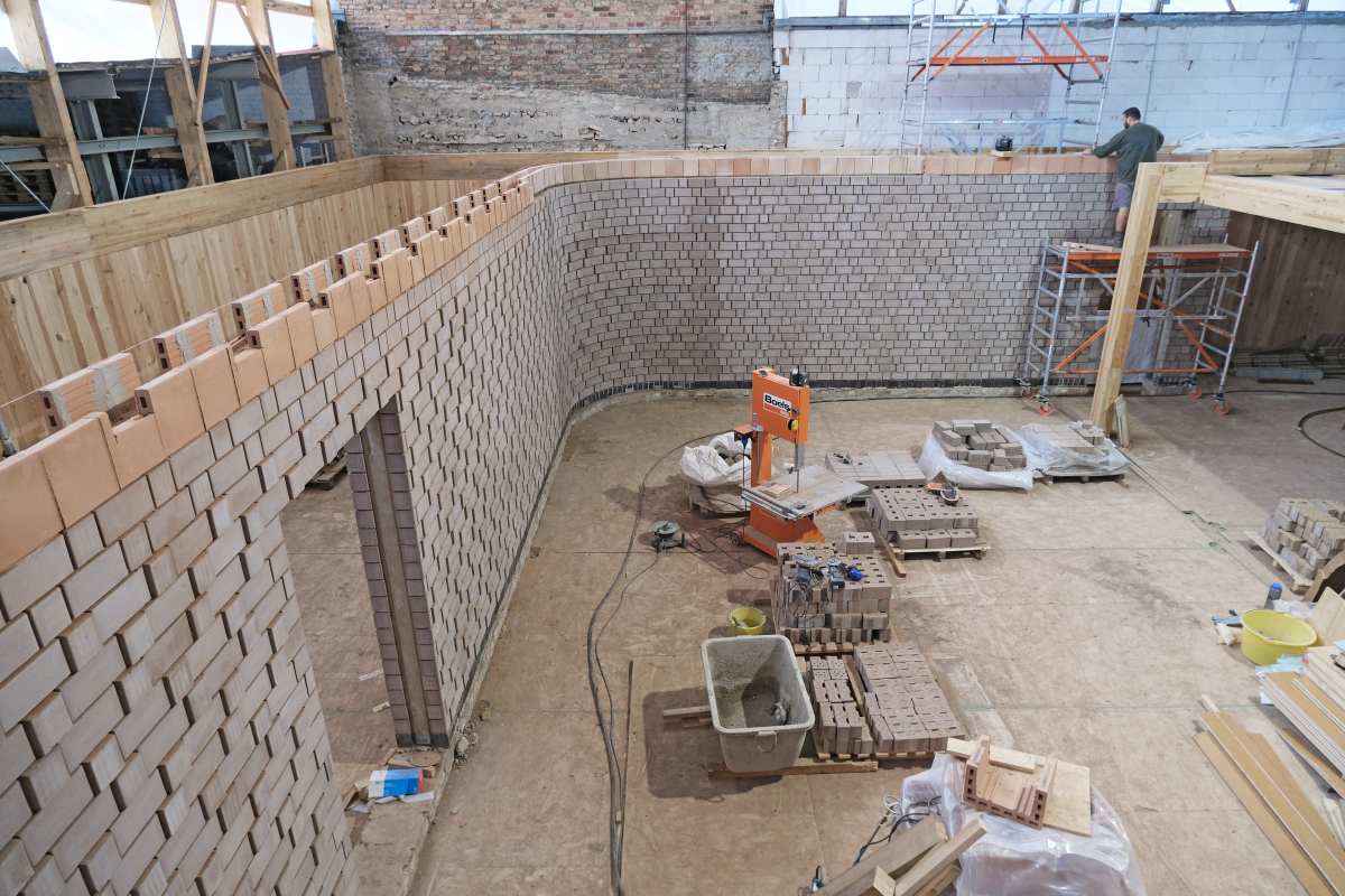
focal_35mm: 23
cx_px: 672
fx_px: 859
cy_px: 448
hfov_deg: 76.1
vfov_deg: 55.1
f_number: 3.5
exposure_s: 1/100
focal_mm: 15
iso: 1000
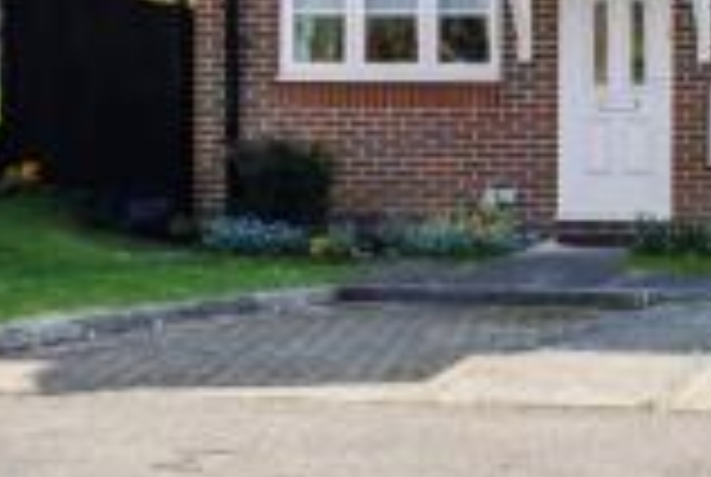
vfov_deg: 12.7
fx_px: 2078
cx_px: 1019
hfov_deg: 17.7
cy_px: -119
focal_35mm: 105
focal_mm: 35
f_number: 8
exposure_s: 1/800
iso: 640
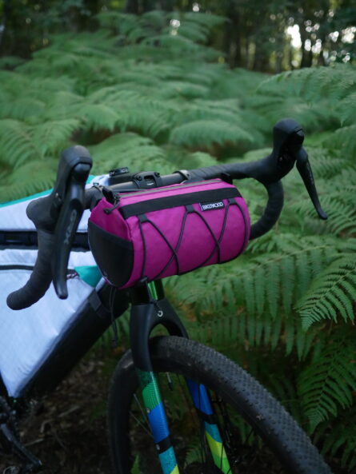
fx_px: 548
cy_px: 237
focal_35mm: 40
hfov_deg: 36.0
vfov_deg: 46.8
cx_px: 178
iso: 3200
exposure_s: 1/1600
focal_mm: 20
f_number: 1.7
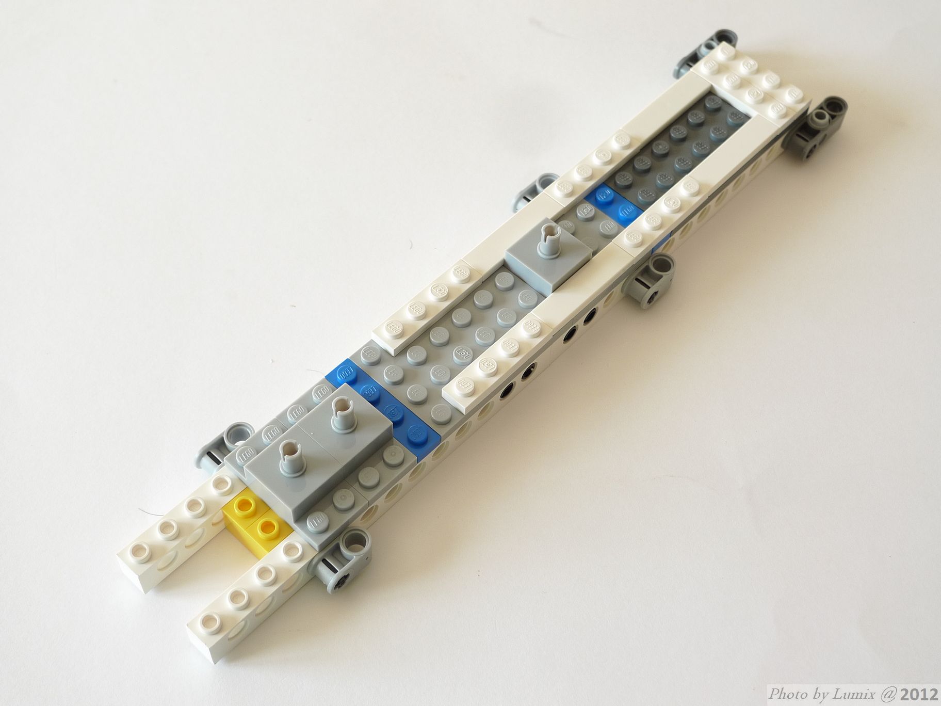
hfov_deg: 39.7
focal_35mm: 48
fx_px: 1305
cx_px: 470
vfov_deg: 30.3
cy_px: 353
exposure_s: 1/20
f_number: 3.2
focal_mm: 10.2
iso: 80
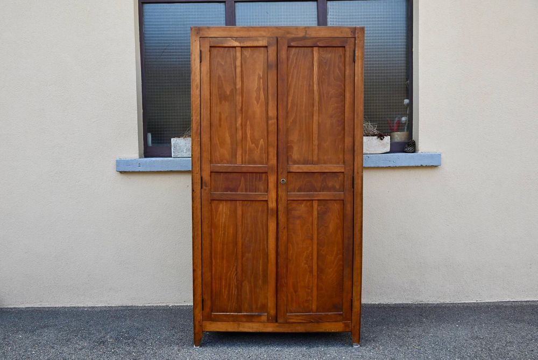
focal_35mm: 29
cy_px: 180
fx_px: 434
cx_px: 269
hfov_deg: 63.6
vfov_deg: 45.0
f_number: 10
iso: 800
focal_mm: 29
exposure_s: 1/400
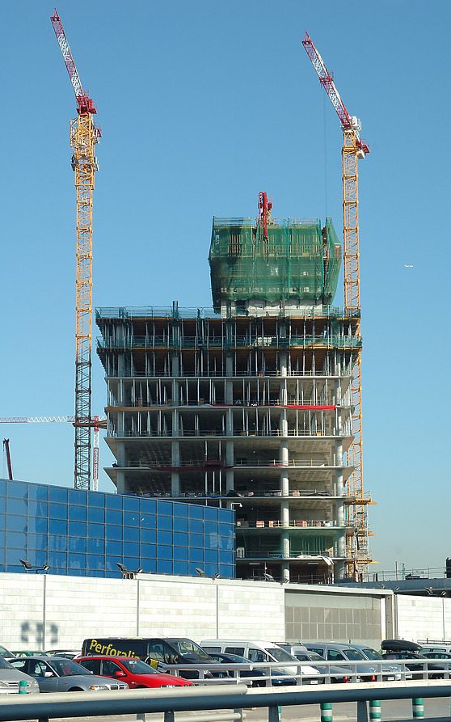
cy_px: 360
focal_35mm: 77
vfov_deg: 26.8
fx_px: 1515
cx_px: 236
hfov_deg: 16.9
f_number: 9
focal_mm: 50
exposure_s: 1/320
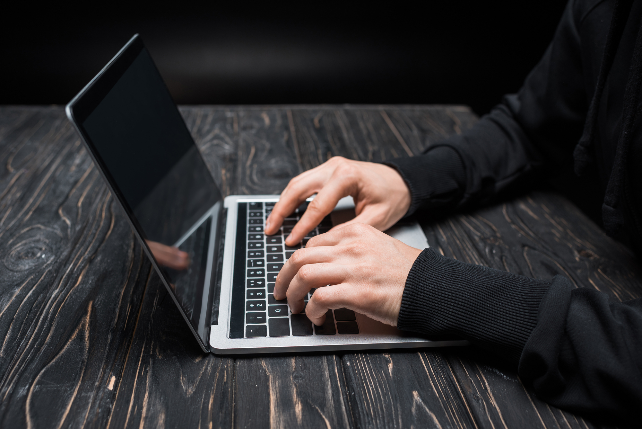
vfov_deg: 37.9
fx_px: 624
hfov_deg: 54.4
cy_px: 214
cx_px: 321
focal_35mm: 35
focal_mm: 35
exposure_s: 1/200
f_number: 4.5
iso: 100
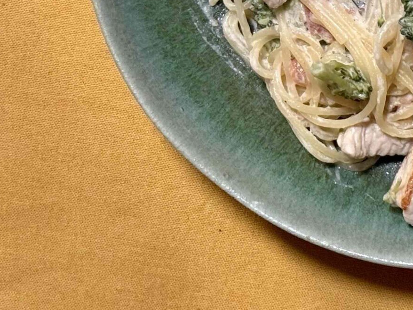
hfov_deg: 13.8
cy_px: -89
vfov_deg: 10.4
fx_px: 1670
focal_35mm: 140
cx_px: 440
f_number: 1.78
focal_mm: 6.86
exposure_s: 1/33
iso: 250
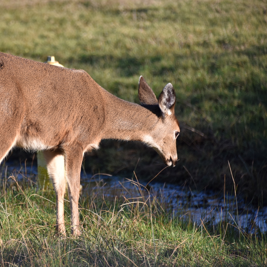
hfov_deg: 6.5
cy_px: 134
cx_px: 66
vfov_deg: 6.5
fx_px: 2347
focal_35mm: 269
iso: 320
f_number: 5.6
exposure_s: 1/500
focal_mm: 210
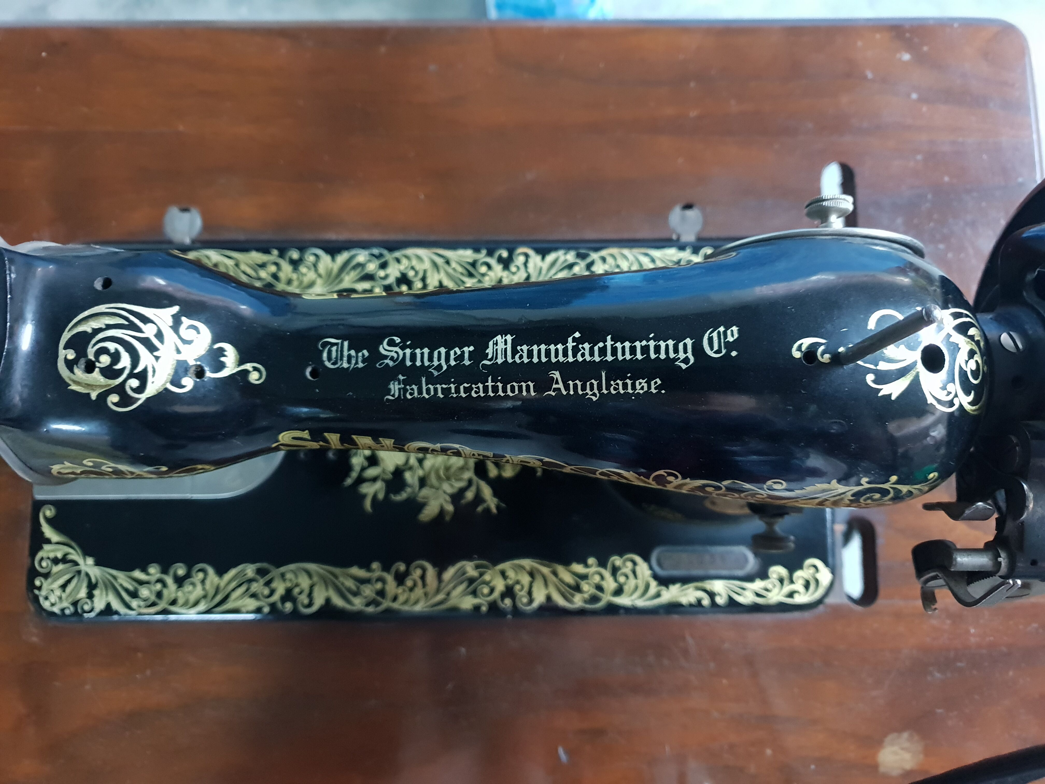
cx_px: 522
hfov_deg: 67.3
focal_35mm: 26
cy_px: 392
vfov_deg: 53.1
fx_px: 785
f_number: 1.5
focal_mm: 4.3
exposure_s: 1/10
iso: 500
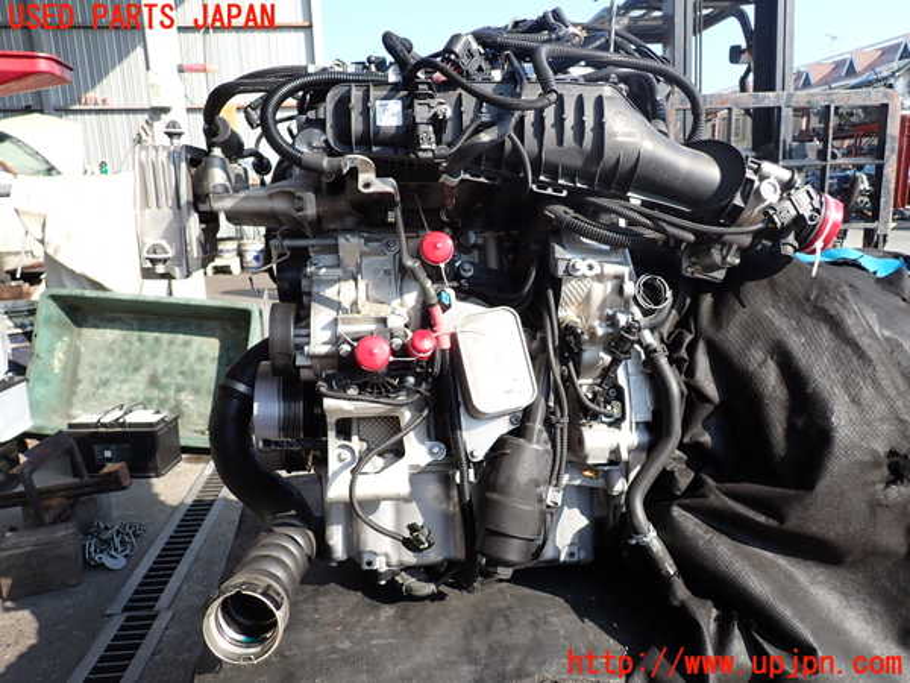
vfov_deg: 54.9
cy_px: 342
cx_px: 455
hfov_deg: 69.4
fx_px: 657
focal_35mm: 25
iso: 100
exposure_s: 1/500
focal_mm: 4.5
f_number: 2.8
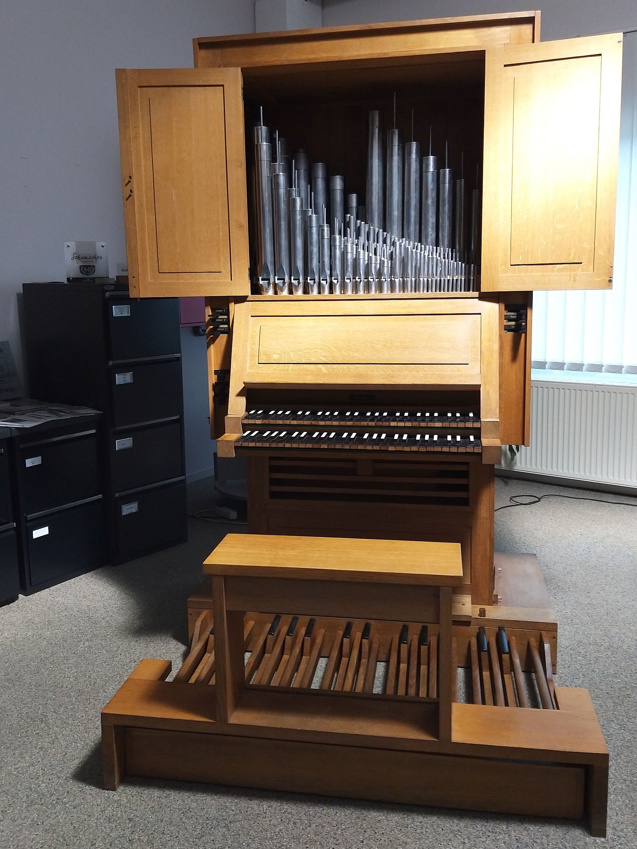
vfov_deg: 58.3
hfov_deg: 45.4
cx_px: 309
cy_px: 392
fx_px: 761
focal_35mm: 31
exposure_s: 1/50
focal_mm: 3.93
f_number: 1.7
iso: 125
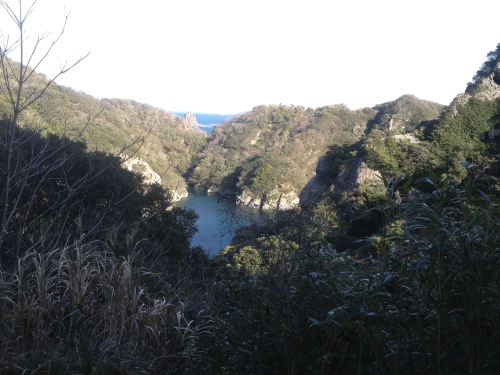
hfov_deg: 52.6
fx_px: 506
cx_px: 250
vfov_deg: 40.7
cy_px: 188
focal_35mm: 35
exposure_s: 1/389
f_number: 2.4
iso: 50
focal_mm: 4.28
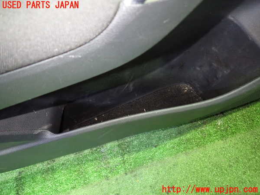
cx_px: 130
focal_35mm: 25
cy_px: 98
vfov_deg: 54.9
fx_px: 188
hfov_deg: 69.4
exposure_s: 1/20
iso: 800
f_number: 2
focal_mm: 4.5
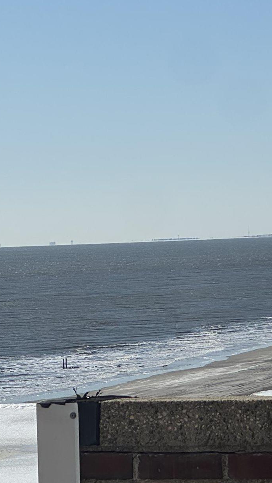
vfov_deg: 10.3
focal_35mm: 210
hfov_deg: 5.8
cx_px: 127
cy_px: 148
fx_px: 2693
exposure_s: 1/2538
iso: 25
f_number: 2.8
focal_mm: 9
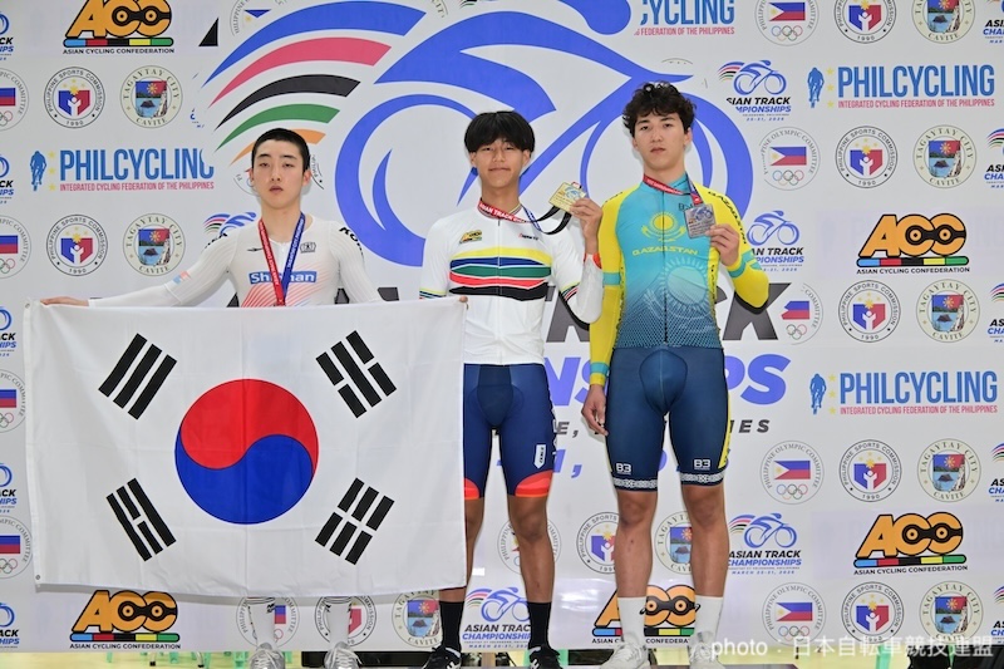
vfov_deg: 19.4
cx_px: 502
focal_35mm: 70
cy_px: 334
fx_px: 1952
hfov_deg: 28.8
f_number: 8
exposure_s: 1/160
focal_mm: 70
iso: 1600
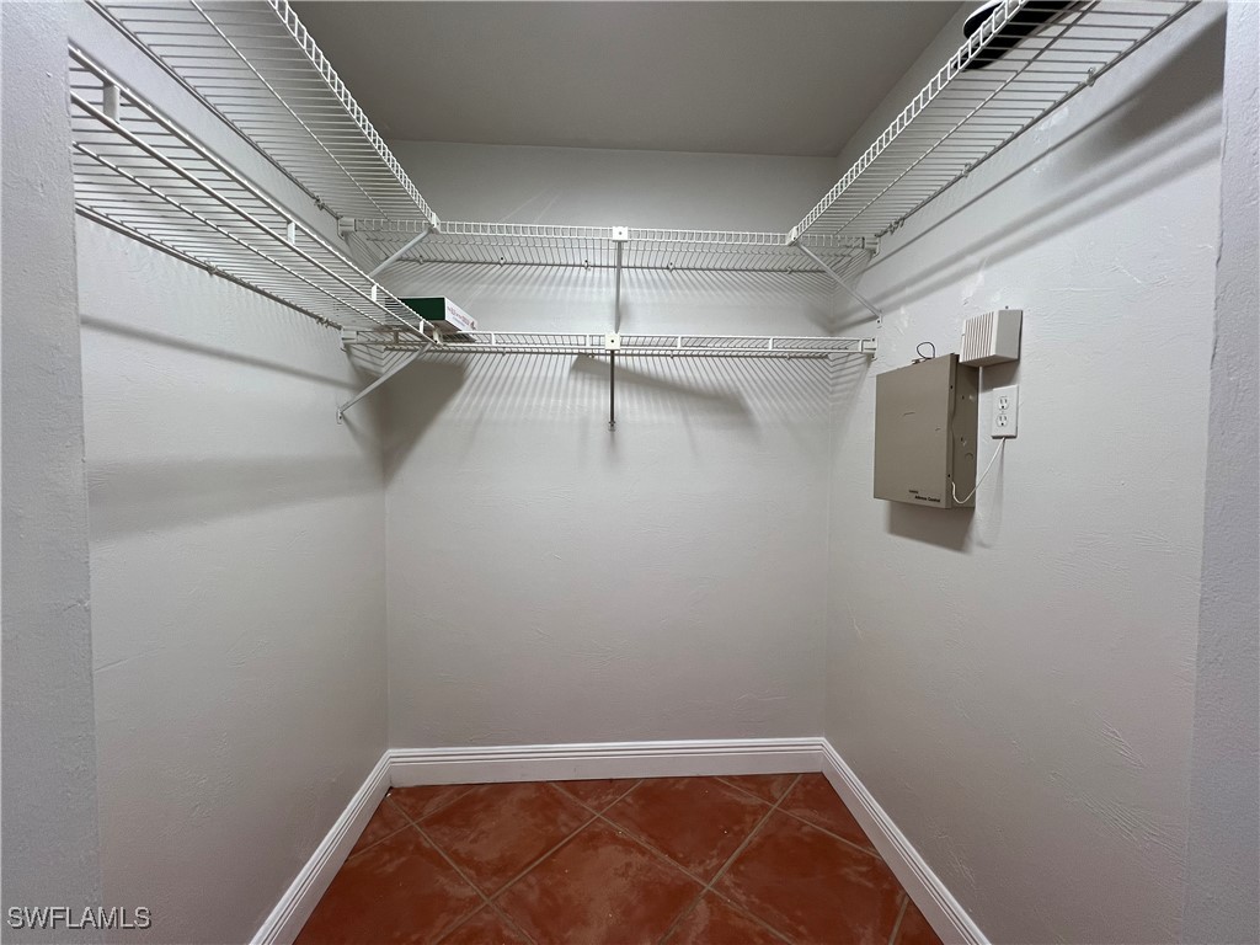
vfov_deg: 89.9
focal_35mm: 13
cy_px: 472
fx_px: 473
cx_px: 630
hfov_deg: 106.2
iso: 160
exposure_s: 1/120
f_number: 1.8
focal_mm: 1.57
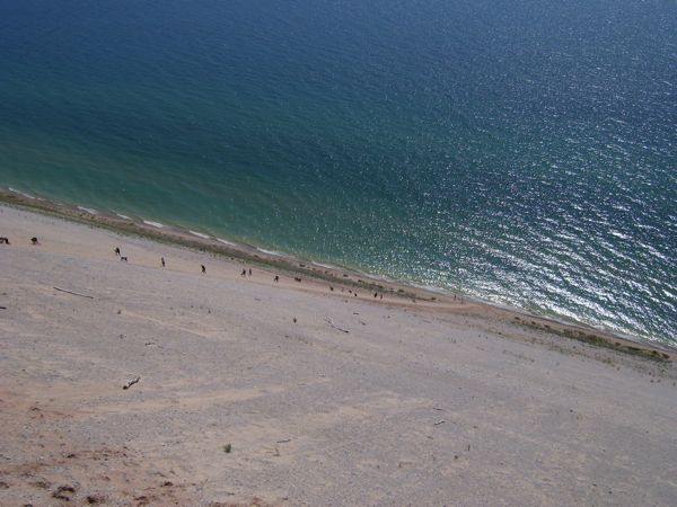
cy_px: 254
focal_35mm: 37
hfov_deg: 50.1
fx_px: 724
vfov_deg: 38.7
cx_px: 338
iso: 80
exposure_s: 1/1500
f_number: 4.8
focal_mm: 6
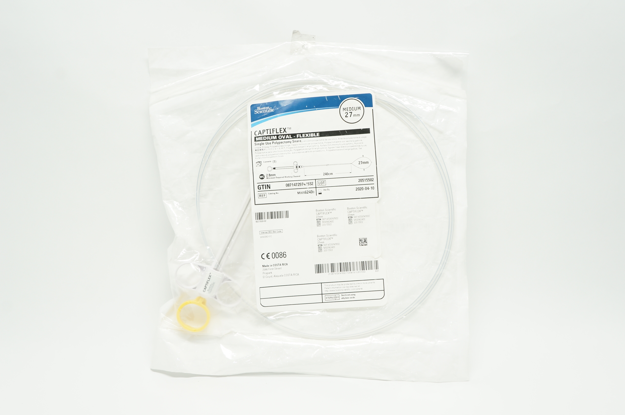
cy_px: 208
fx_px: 676
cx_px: 312
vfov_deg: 34.1
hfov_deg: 49.6
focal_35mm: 39
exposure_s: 1/30
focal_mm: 26
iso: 400
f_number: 8
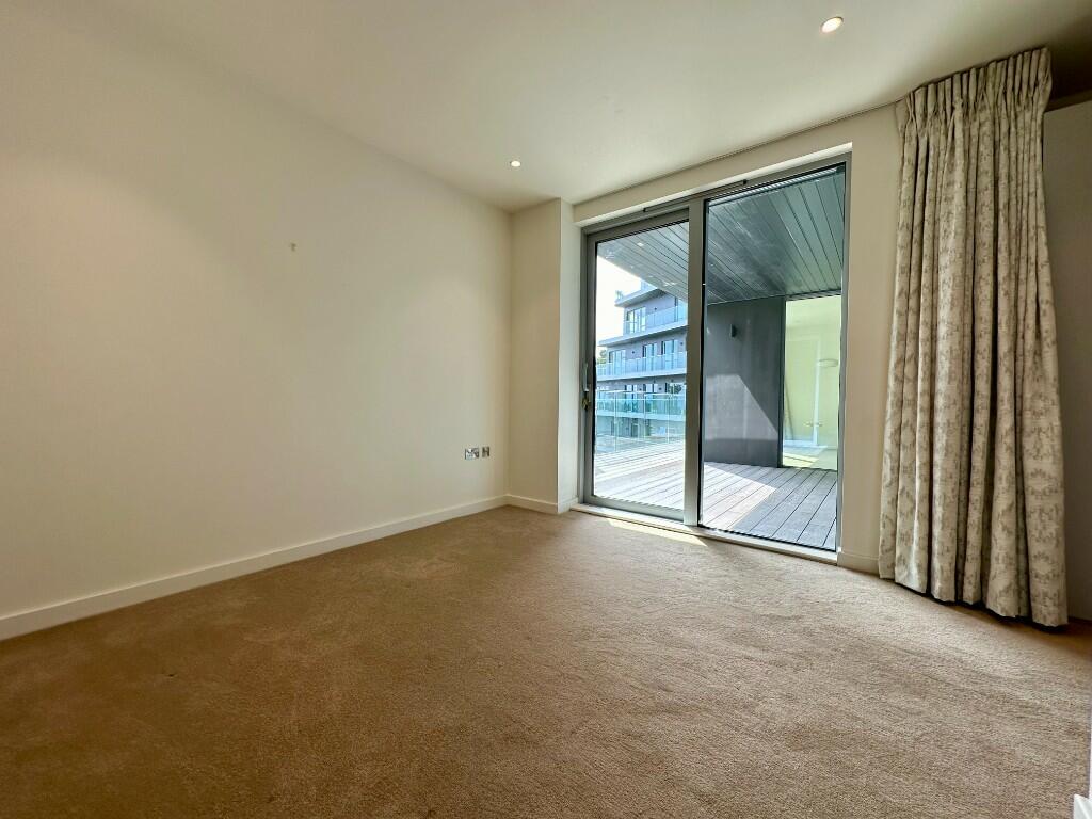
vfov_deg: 85.7
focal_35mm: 14
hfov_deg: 102.1
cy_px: 410
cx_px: 546
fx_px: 442
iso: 40
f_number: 2.2
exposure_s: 1/157
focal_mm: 2.22
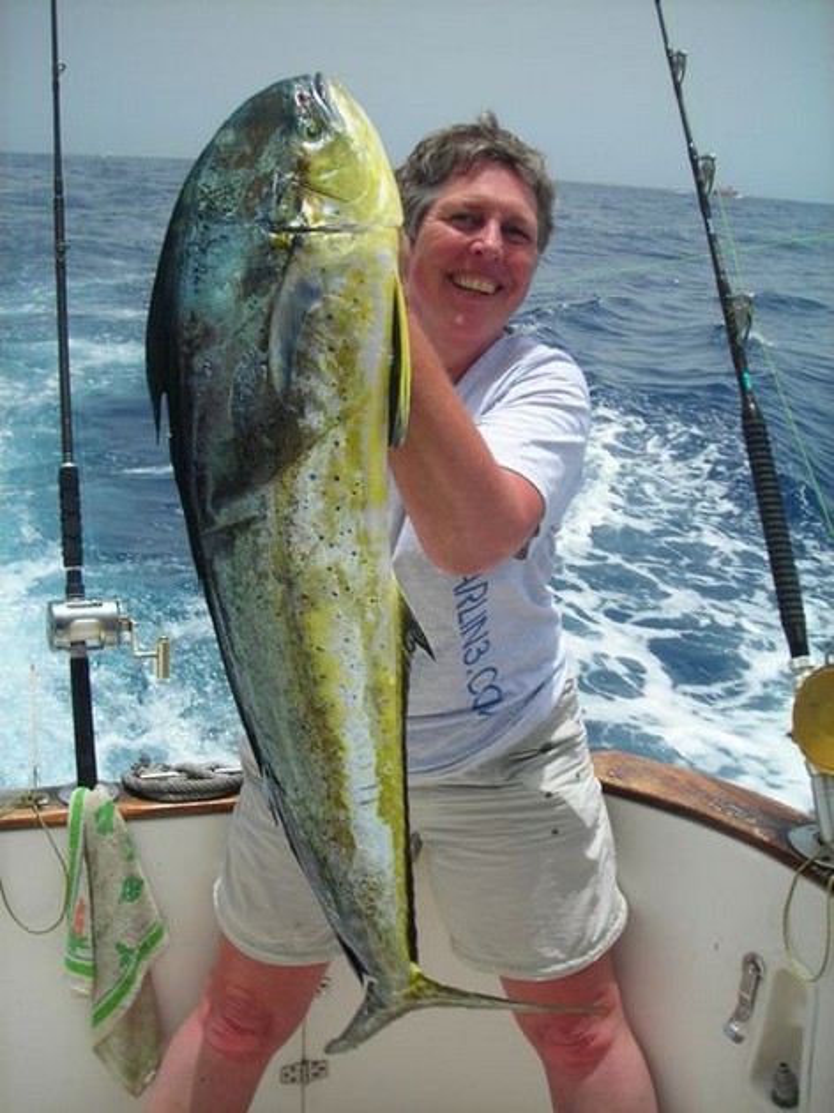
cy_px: 556
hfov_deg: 37.7
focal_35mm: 38
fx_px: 1222
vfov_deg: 49.0
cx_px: 417
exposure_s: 1/217
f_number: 6.4
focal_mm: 6.3
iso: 50
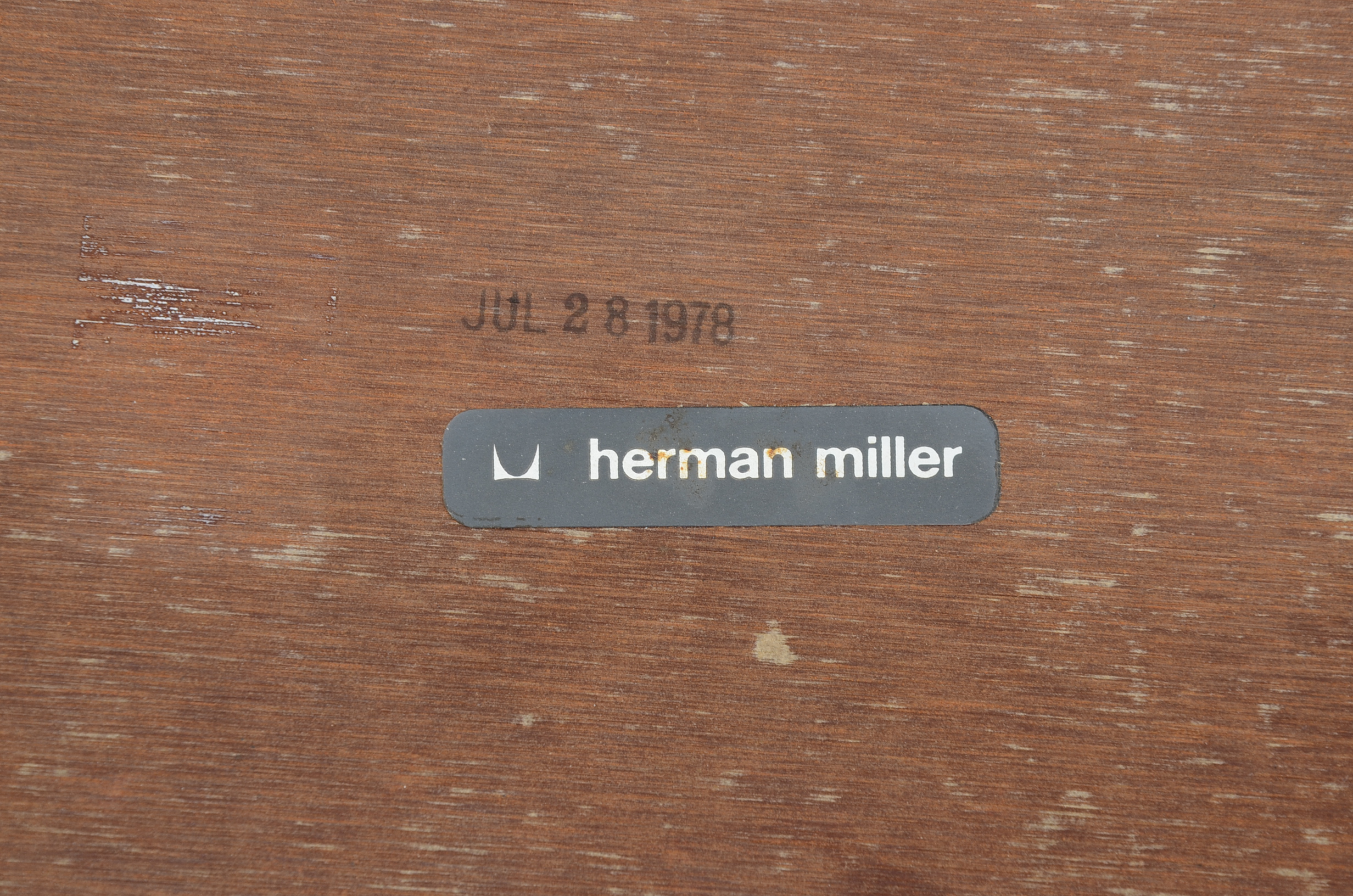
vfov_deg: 8.7
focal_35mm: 158
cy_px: 448
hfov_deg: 13.1
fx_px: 5907
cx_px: 676
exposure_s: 1/125
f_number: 10
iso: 200
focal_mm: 105
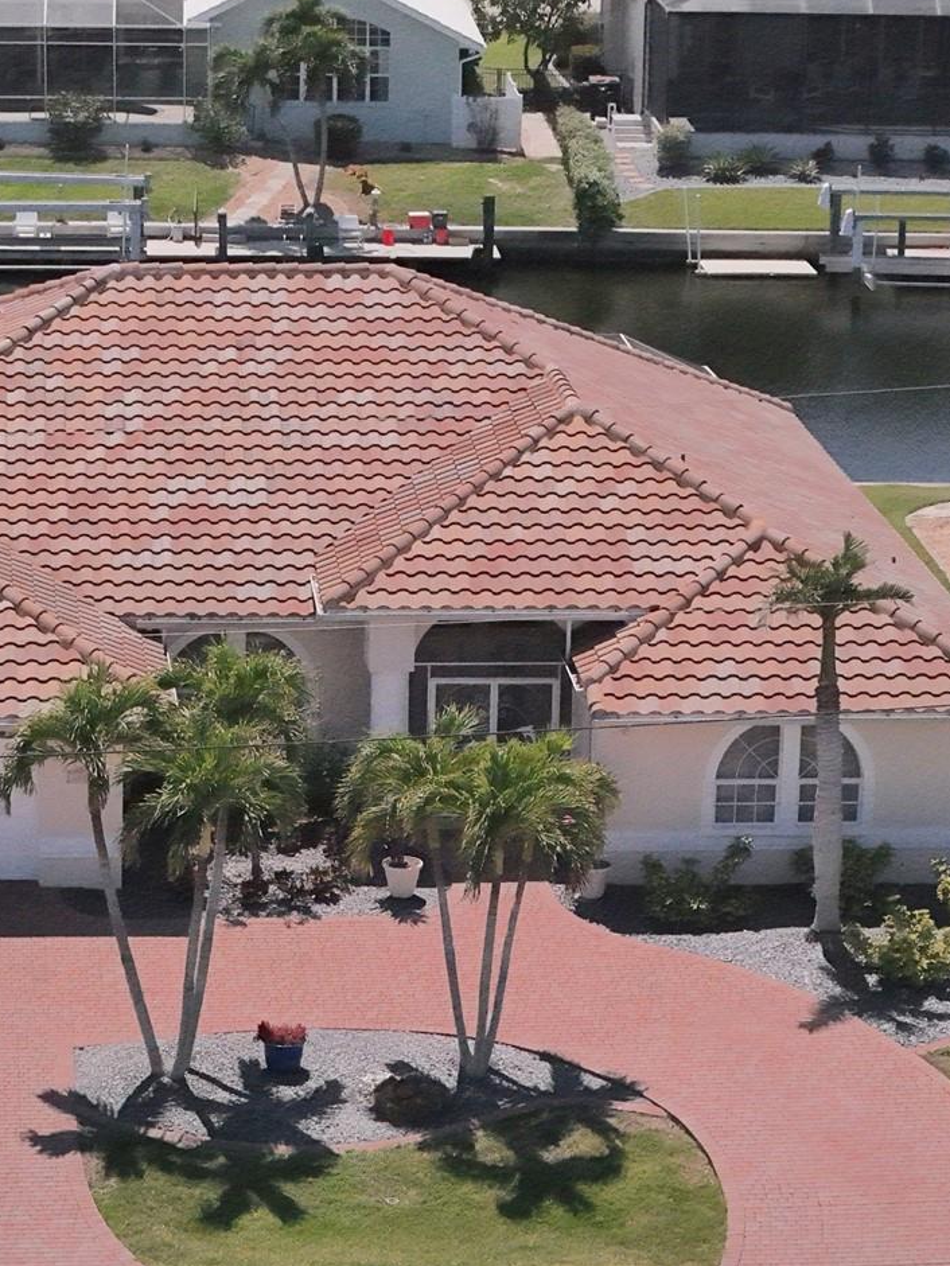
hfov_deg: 12.4
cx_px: 249
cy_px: 786
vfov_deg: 16.5
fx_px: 4353
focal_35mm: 119
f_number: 2.8
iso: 2800
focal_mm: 19.35
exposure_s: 1/8000
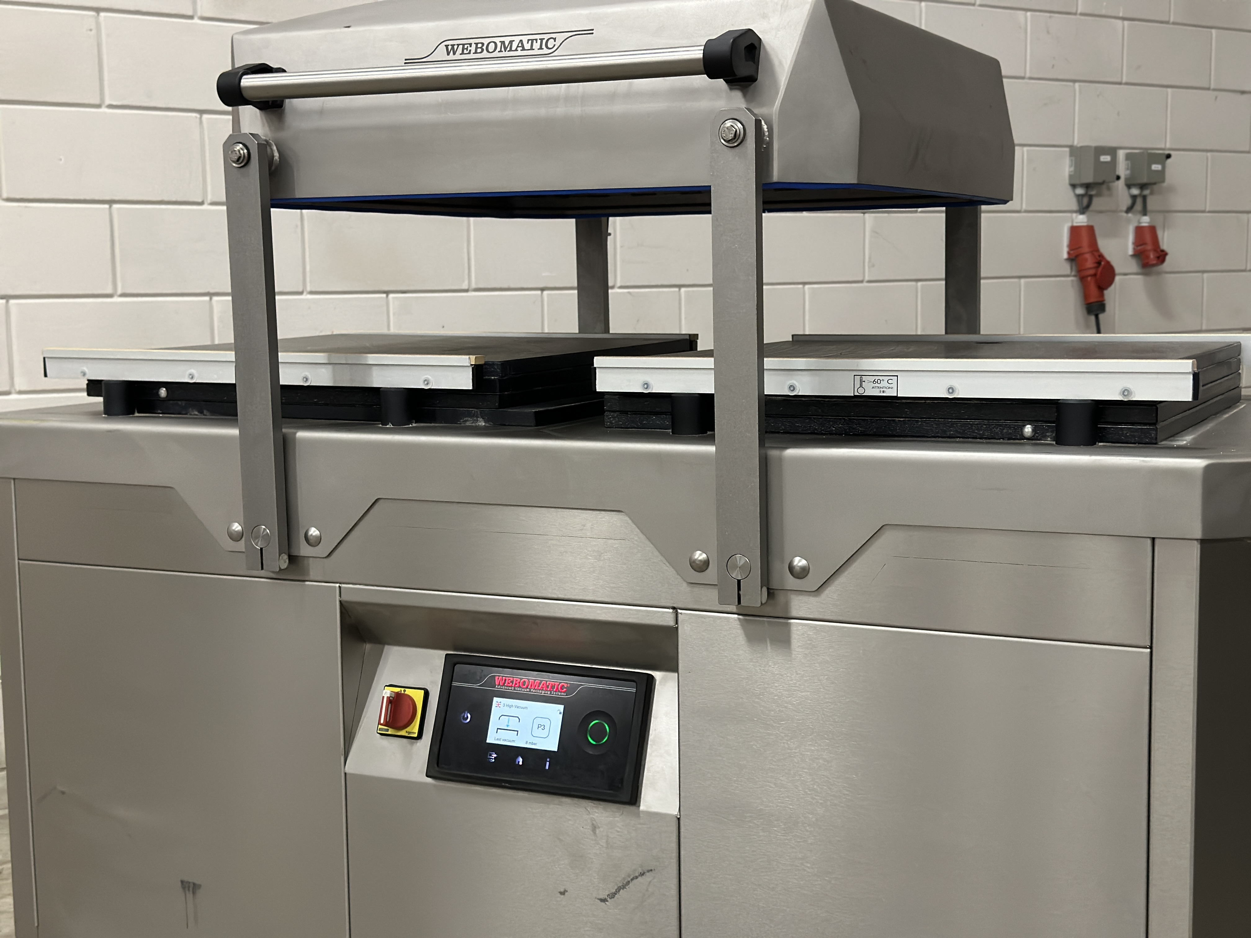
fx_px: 1735
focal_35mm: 48
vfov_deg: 30.3
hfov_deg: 39.7
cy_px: 469
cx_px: 626
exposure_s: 1/50
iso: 320
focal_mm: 6.86
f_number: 1.78
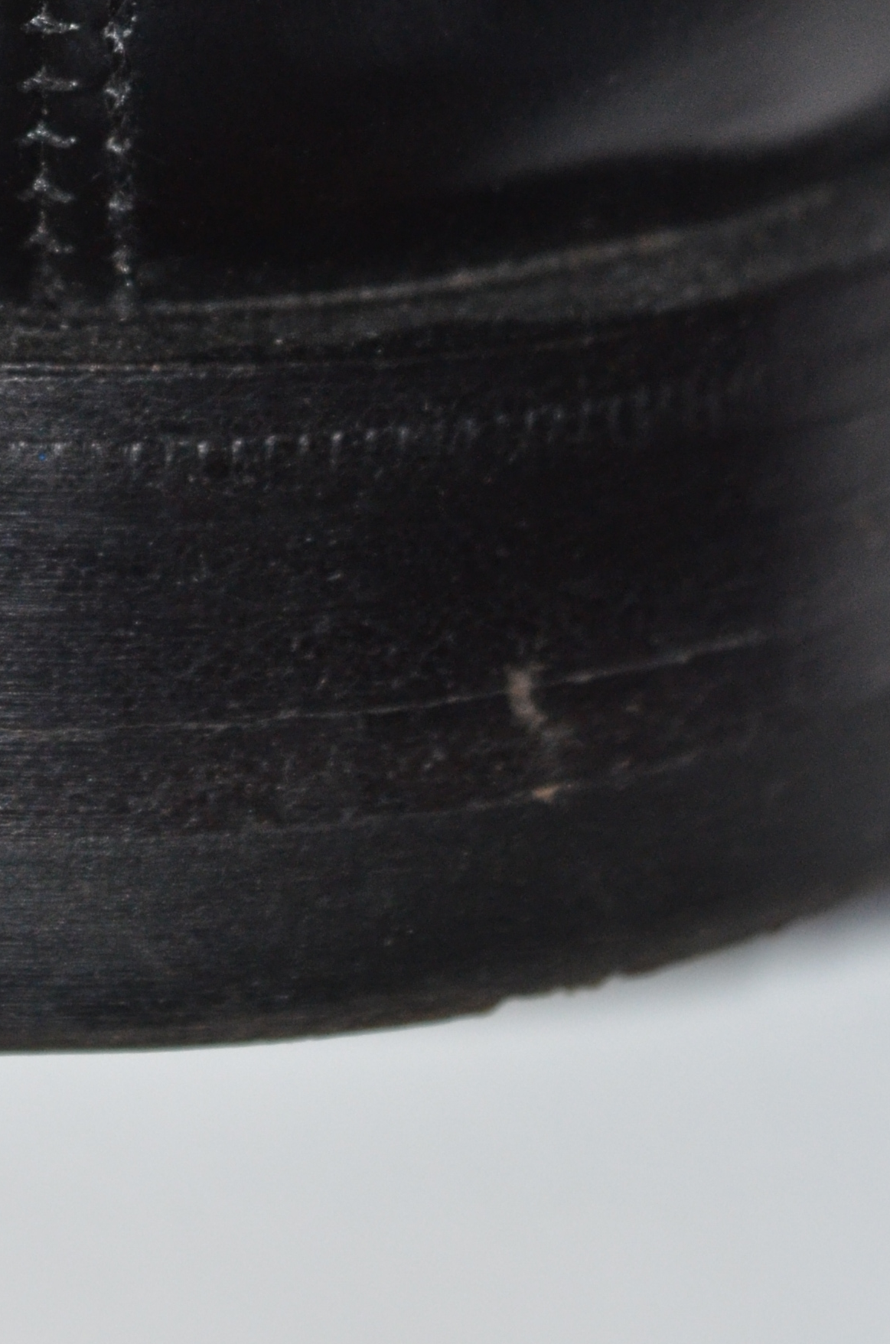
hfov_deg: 6.7
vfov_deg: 10.0
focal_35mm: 202
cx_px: 52
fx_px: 7527
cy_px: -457
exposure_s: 1/60
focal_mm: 48
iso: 800
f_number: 5.3
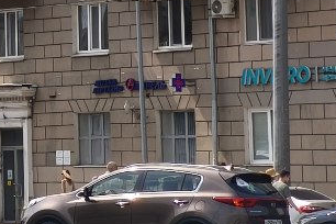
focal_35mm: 225
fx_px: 2100
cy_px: -201
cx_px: -212
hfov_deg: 8.9
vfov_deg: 6.0
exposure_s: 1/606
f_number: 1.9
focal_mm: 7.1
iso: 50
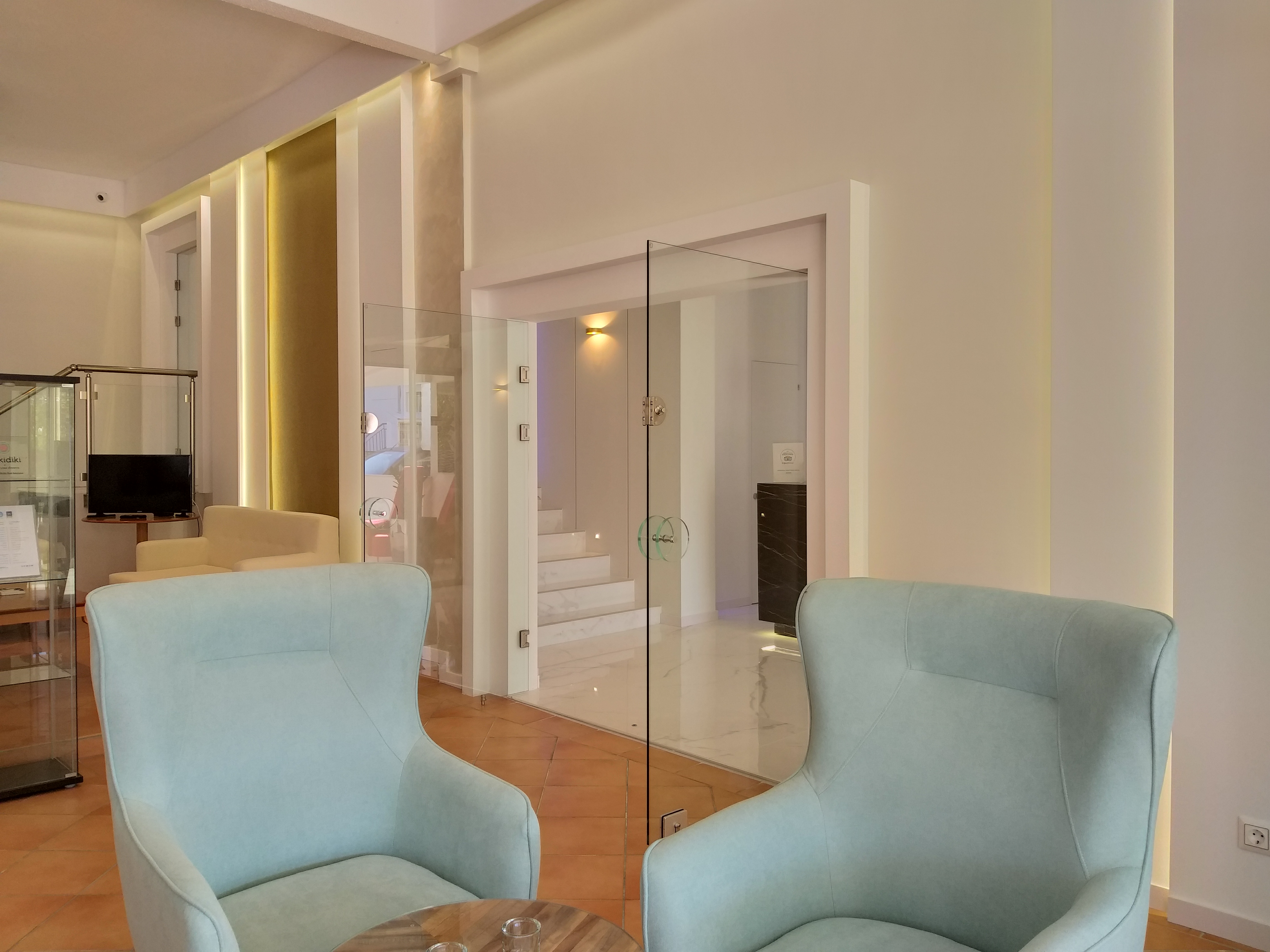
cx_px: 635
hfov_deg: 67.3
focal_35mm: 26
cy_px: 476
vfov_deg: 53.1
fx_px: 954
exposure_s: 1/100
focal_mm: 3.93
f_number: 1.7
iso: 40
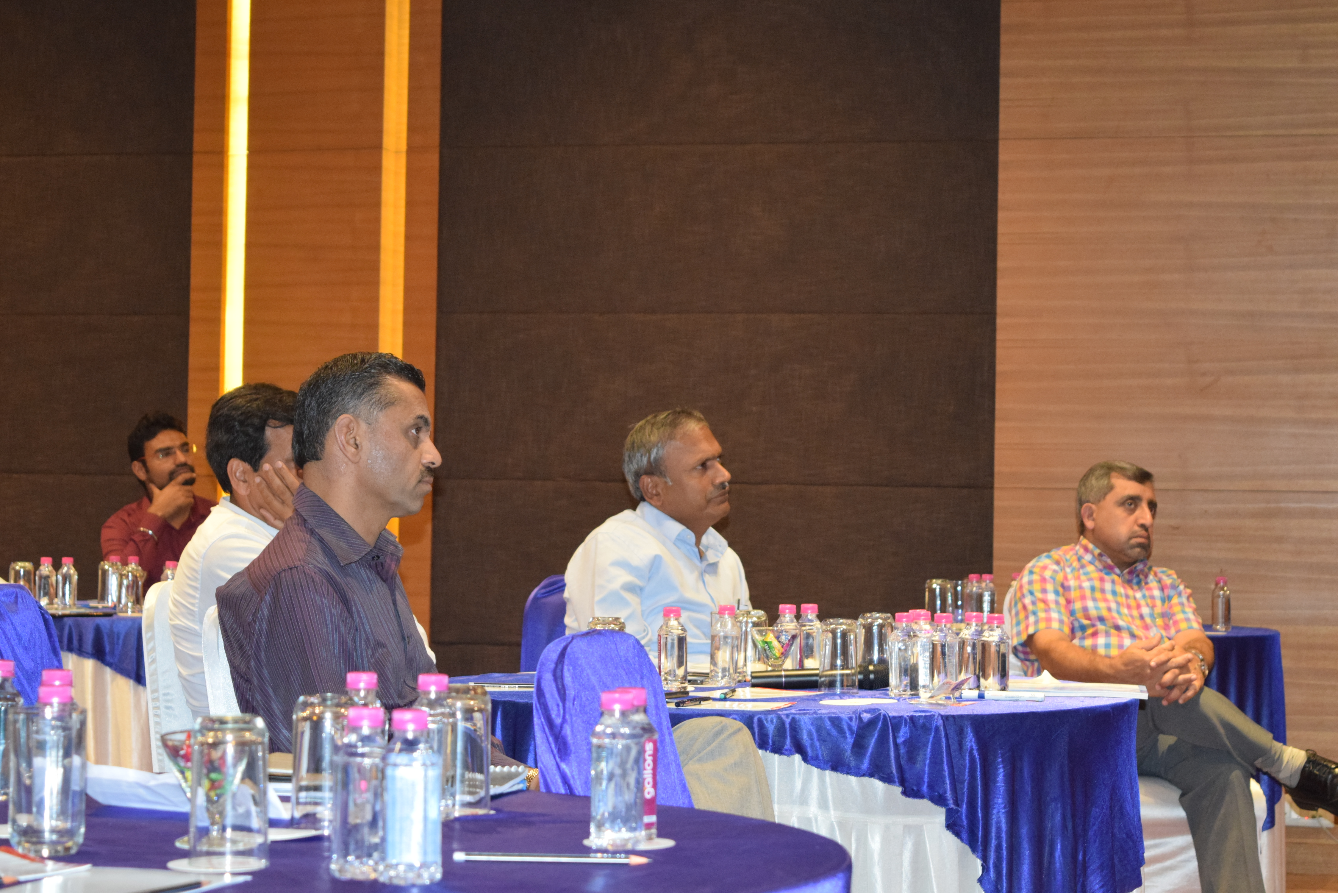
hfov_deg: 24.6
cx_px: 669
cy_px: 446
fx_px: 3067
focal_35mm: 82
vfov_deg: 16.6
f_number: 5.6
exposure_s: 1/60
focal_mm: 55
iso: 2500
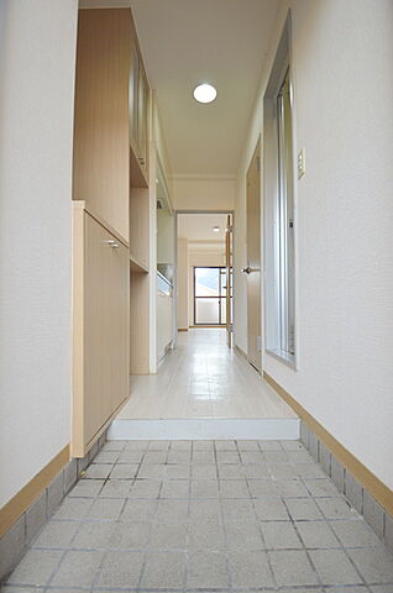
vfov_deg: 100.5
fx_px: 247
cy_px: 296
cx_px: 196
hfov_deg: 77.1
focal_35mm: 15
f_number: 4
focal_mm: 10
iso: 100
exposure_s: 1/60
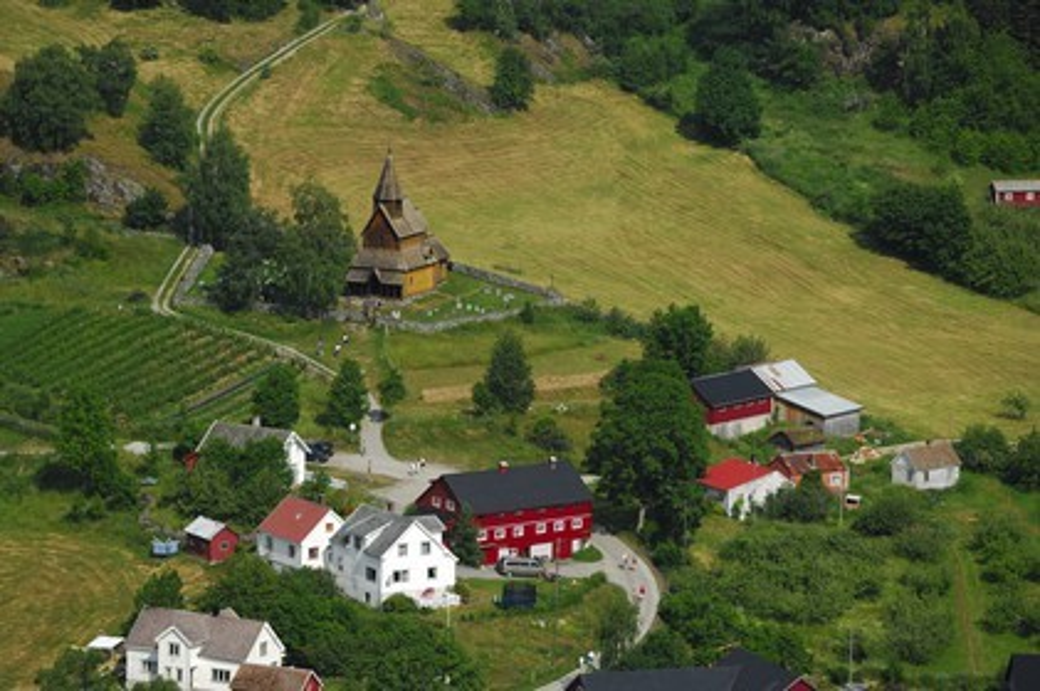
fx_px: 6495
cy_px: 346
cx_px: 520
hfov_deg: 9.2
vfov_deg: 6.1
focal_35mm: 225
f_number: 2.8
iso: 100
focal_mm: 150
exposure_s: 1/2500
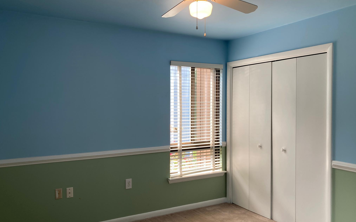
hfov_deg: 62.9
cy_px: 115
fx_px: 291
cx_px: 177
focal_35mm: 30
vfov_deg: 41.8
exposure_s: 1/120
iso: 50
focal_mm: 3.99
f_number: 1.8
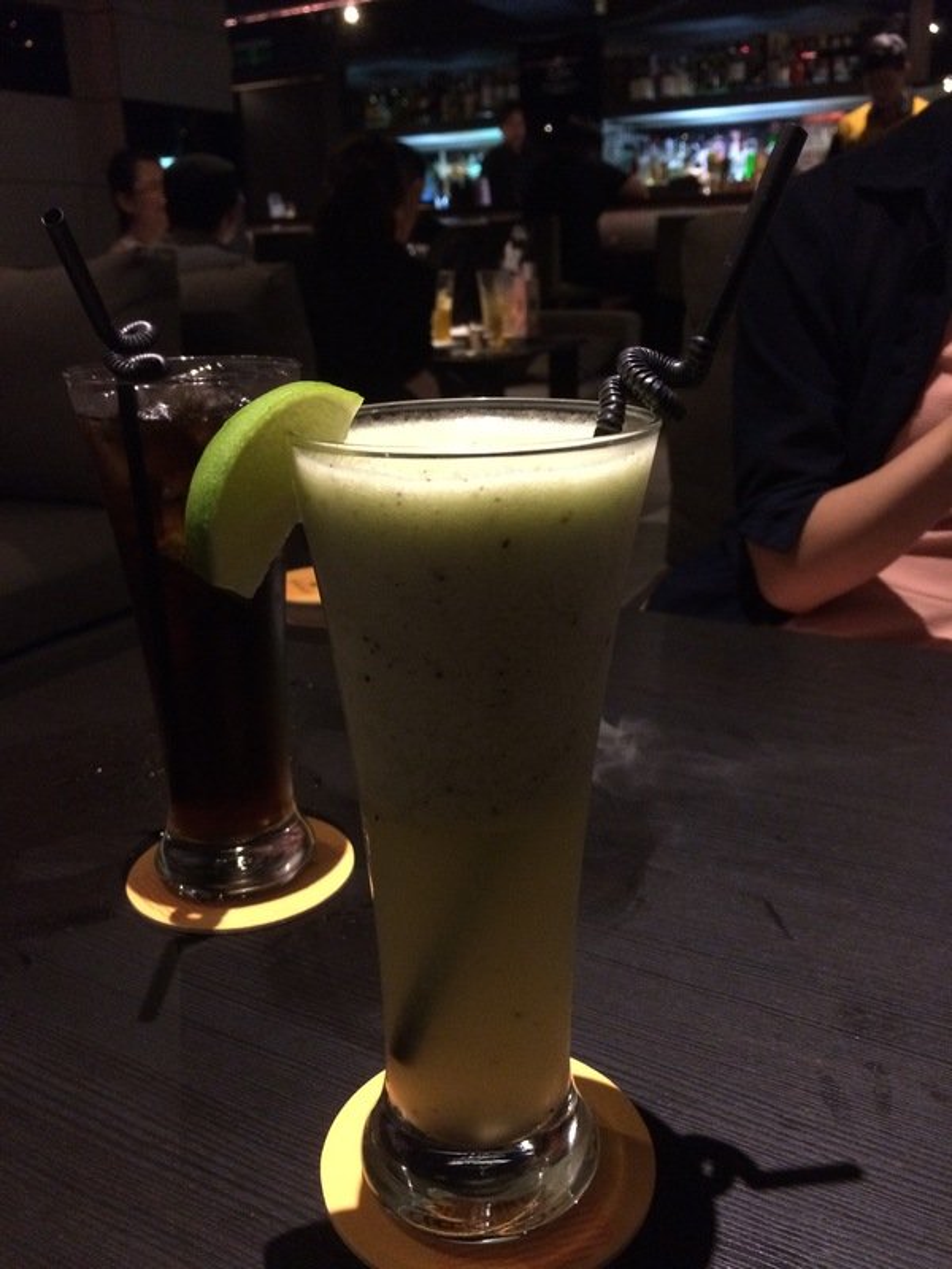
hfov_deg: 48.2
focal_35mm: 29
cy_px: 634
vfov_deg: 61.7
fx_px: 1063
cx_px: 476
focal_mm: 4.15
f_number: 2.2
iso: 320
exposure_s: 1/15
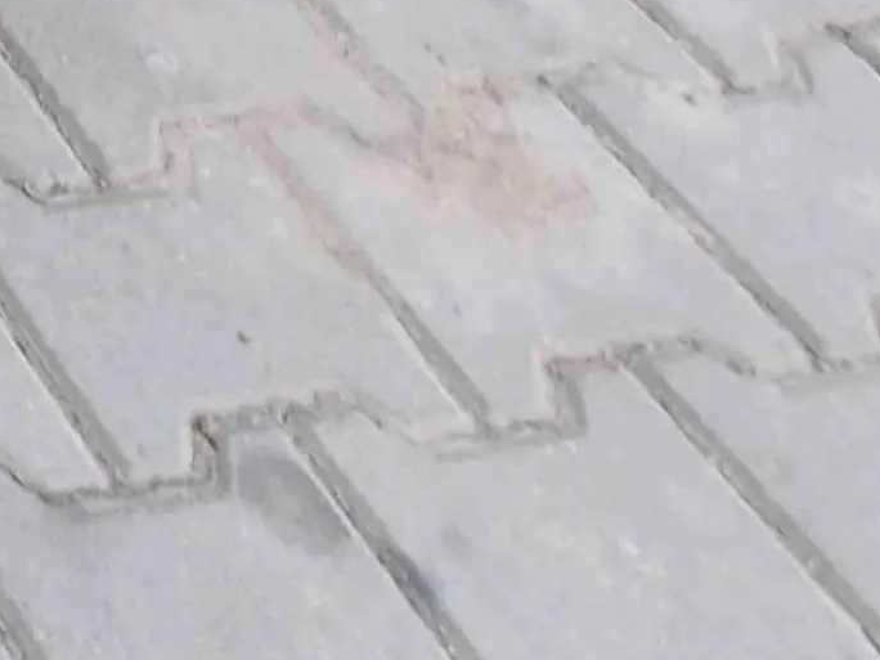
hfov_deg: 14.7
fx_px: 1856
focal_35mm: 73
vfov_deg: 13.0
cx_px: -1288
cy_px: -1079
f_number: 2.2
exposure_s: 1/50
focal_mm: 2.2
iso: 250
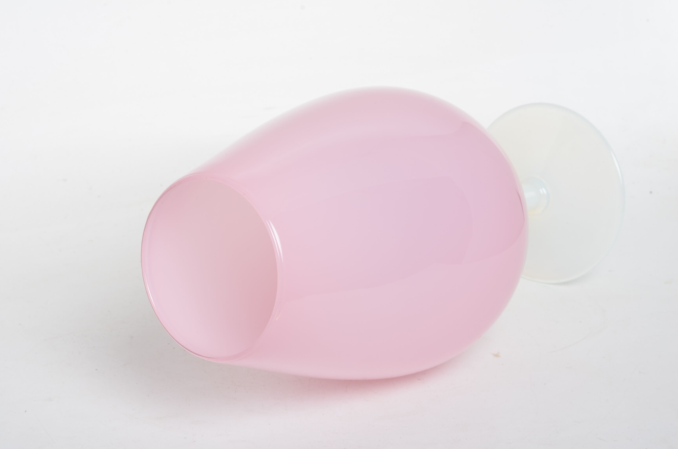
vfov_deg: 18.1
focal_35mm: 75
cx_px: 339
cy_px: 224
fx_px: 1410
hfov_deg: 27.0
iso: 100
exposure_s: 1/125
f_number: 14
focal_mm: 50
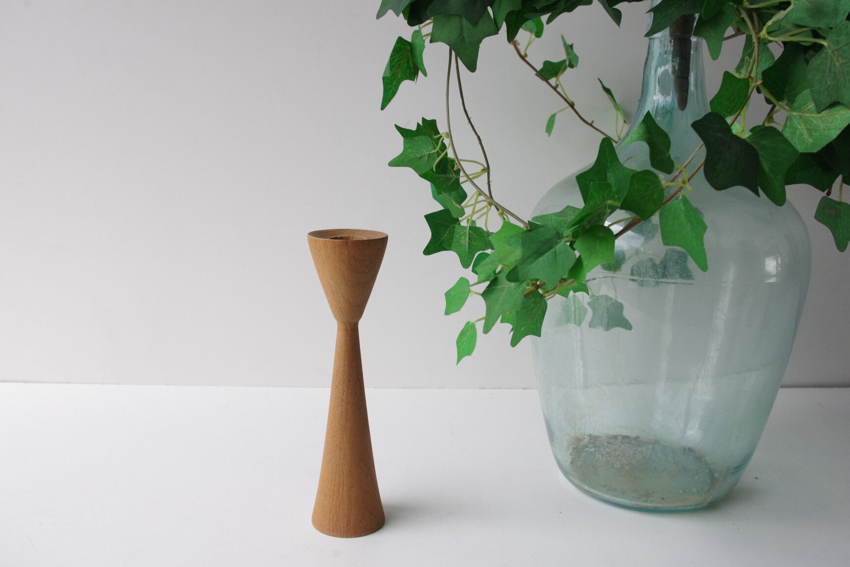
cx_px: 425
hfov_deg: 55.8
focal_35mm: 34
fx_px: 803
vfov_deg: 38.9
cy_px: 284
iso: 800
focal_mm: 23.13
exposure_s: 1/200
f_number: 8
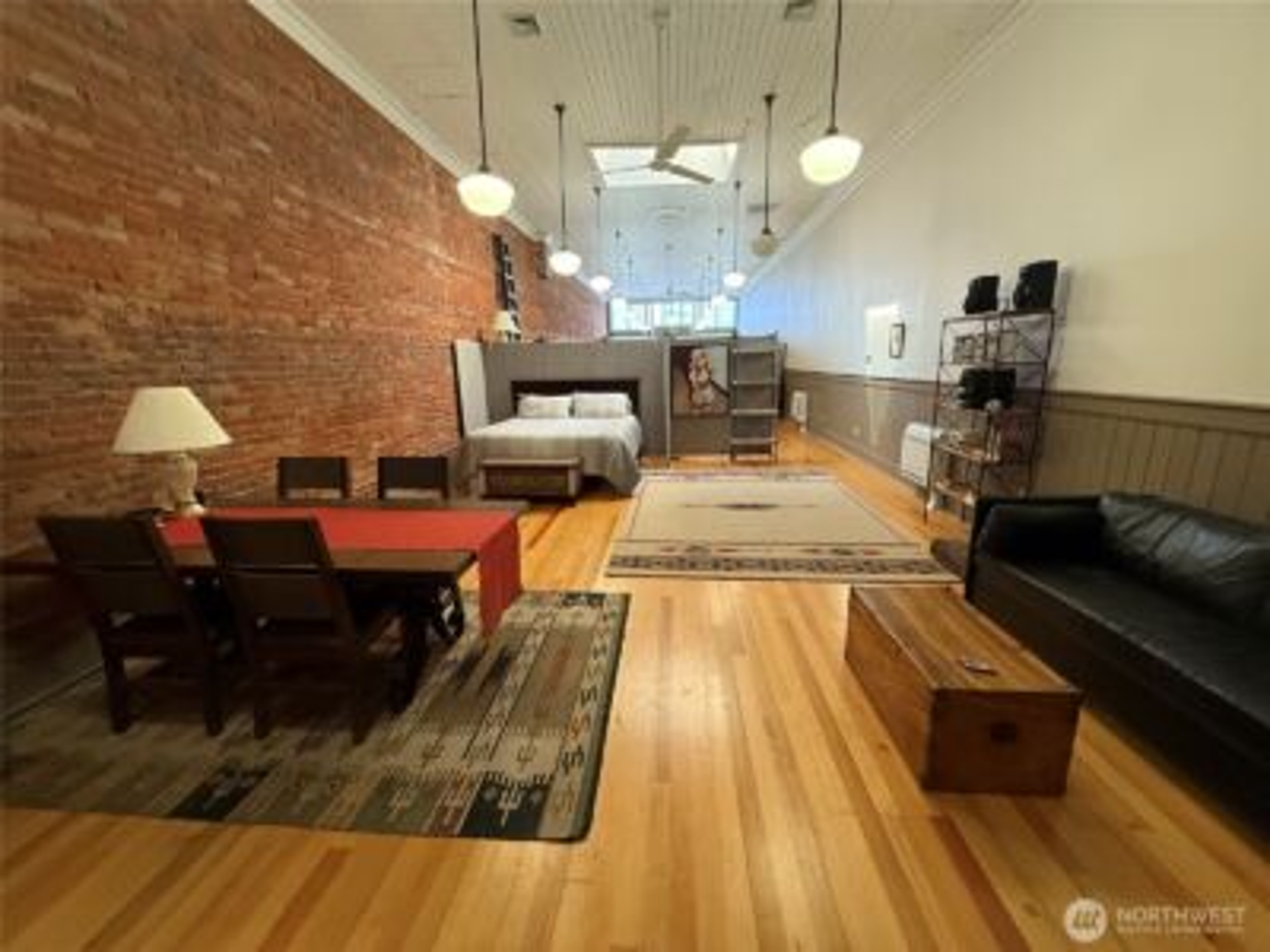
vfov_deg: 85.7
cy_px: 476
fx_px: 514
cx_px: 635
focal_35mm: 14
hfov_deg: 102.1
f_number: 2.2
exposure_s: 1/60
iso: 320
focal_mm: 2.22
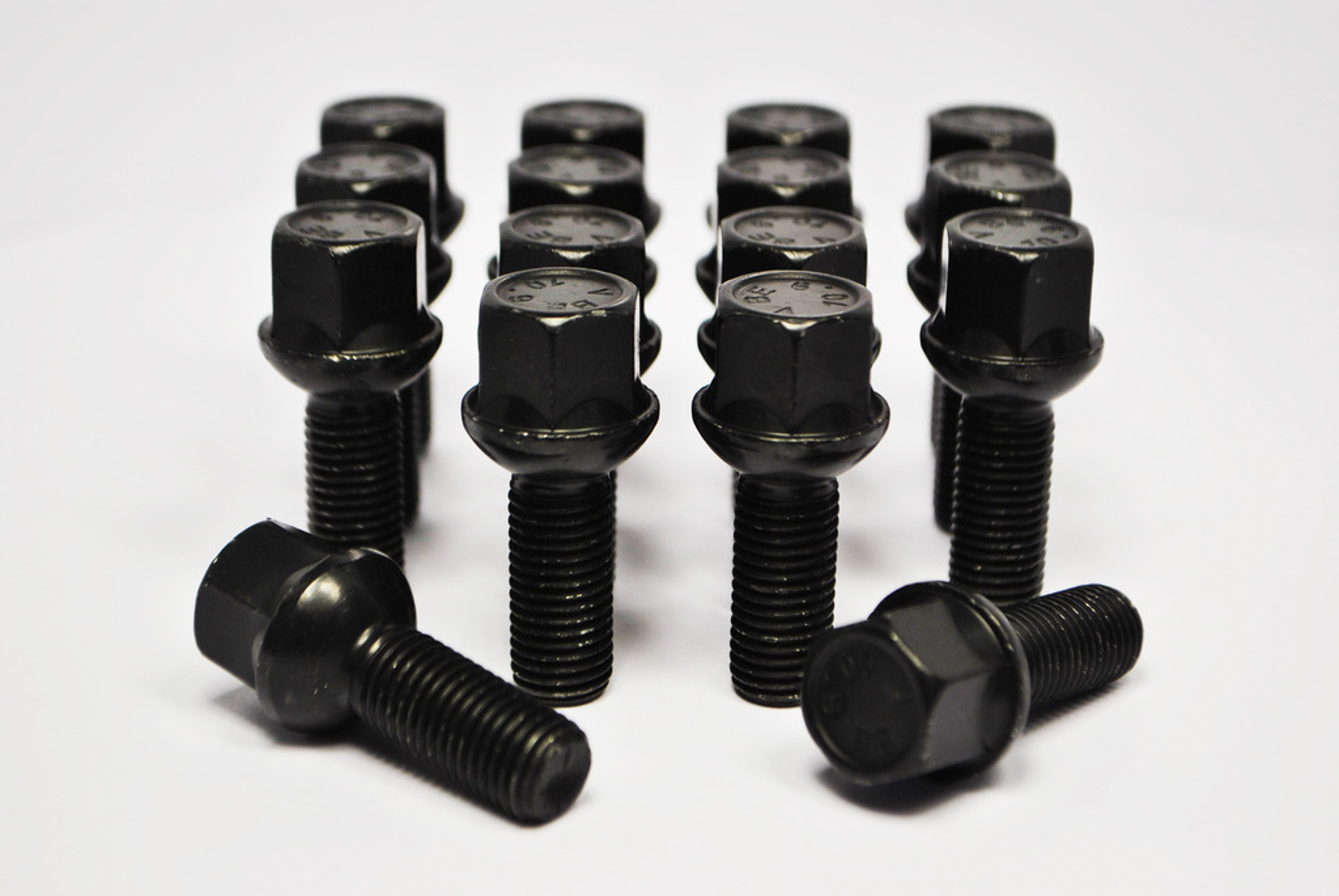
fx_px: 3072
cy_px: 448
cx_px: 670
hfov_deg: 24.6
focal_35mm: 82
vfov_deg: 16.6
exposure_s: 1/125
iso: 160
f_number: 5.6
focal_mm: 55
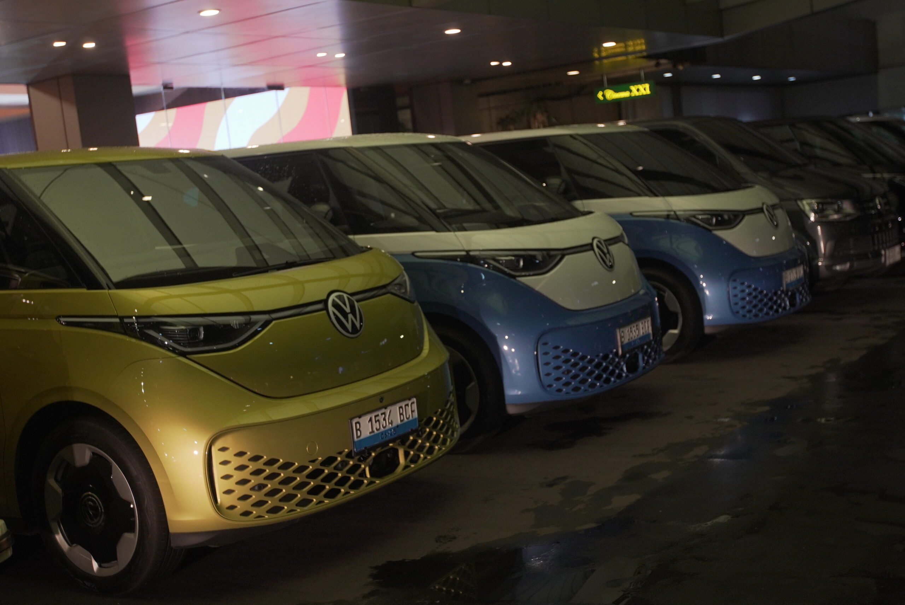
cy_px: 302
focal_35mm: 48
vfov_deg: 28.1
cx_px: 452
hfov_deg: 41.1
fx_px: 1207
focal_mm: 32
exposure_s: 1/100
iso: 1600
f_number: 3.2
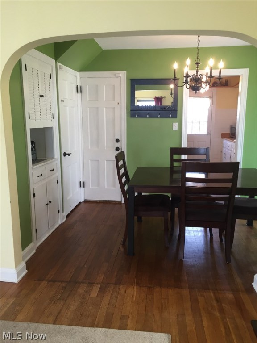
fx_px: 287
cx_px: 128
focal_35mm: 29
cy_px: 172
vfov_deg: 61.7
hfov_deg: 48.2
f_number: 2.2
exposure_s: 1/30
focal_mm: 4.15
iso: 64
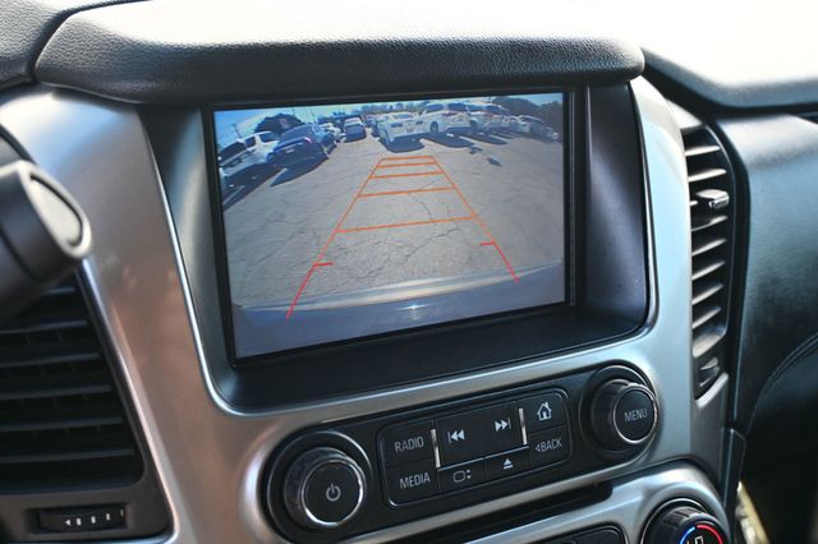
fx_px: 835
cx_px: 409
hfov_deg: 52.2
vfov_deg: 36.1
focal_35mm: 37
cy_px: 272
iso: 400
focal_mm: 24.5
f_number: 4.2
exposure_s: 1/125
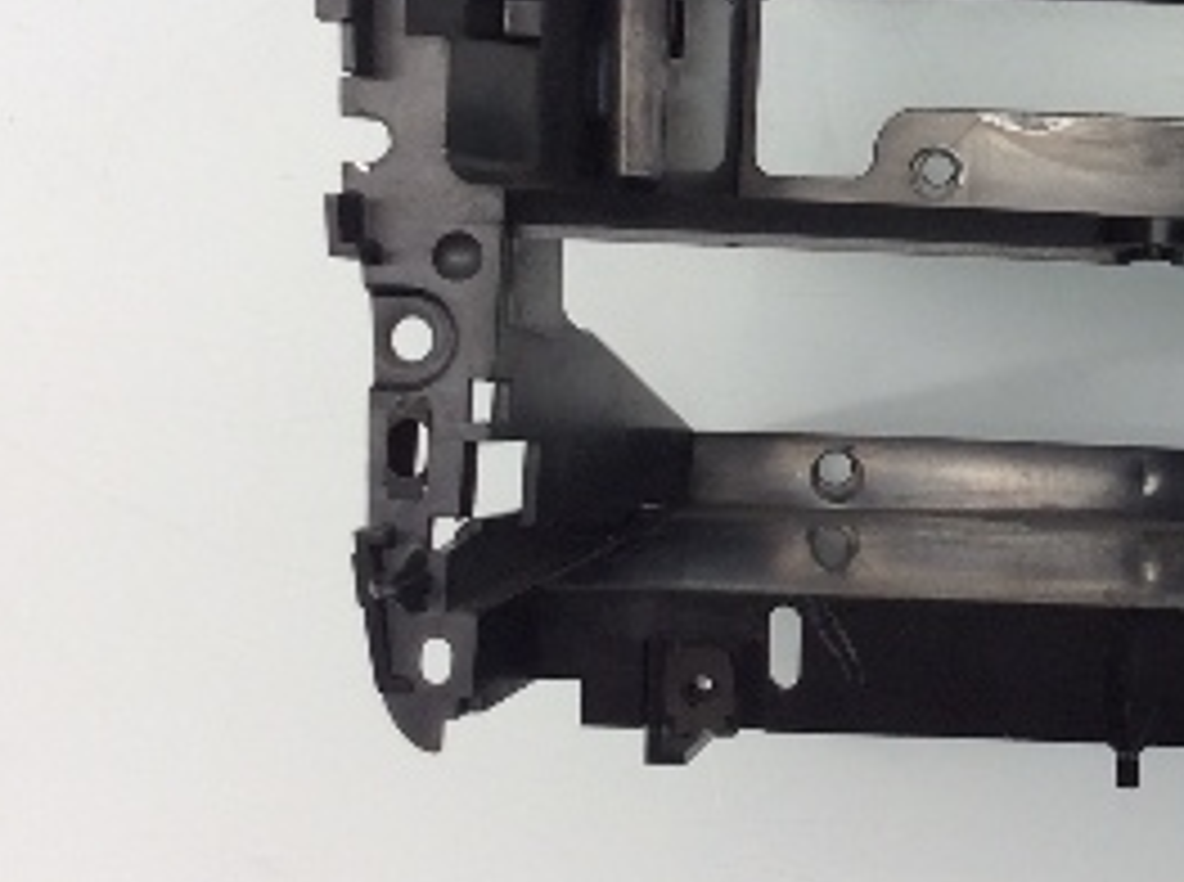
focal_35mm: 78
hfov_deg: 24.0
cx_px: 1175
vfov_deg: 18.6
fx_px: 2662
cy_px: 126
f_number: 2.4
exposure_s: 1/40
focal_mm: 3.3
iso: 32
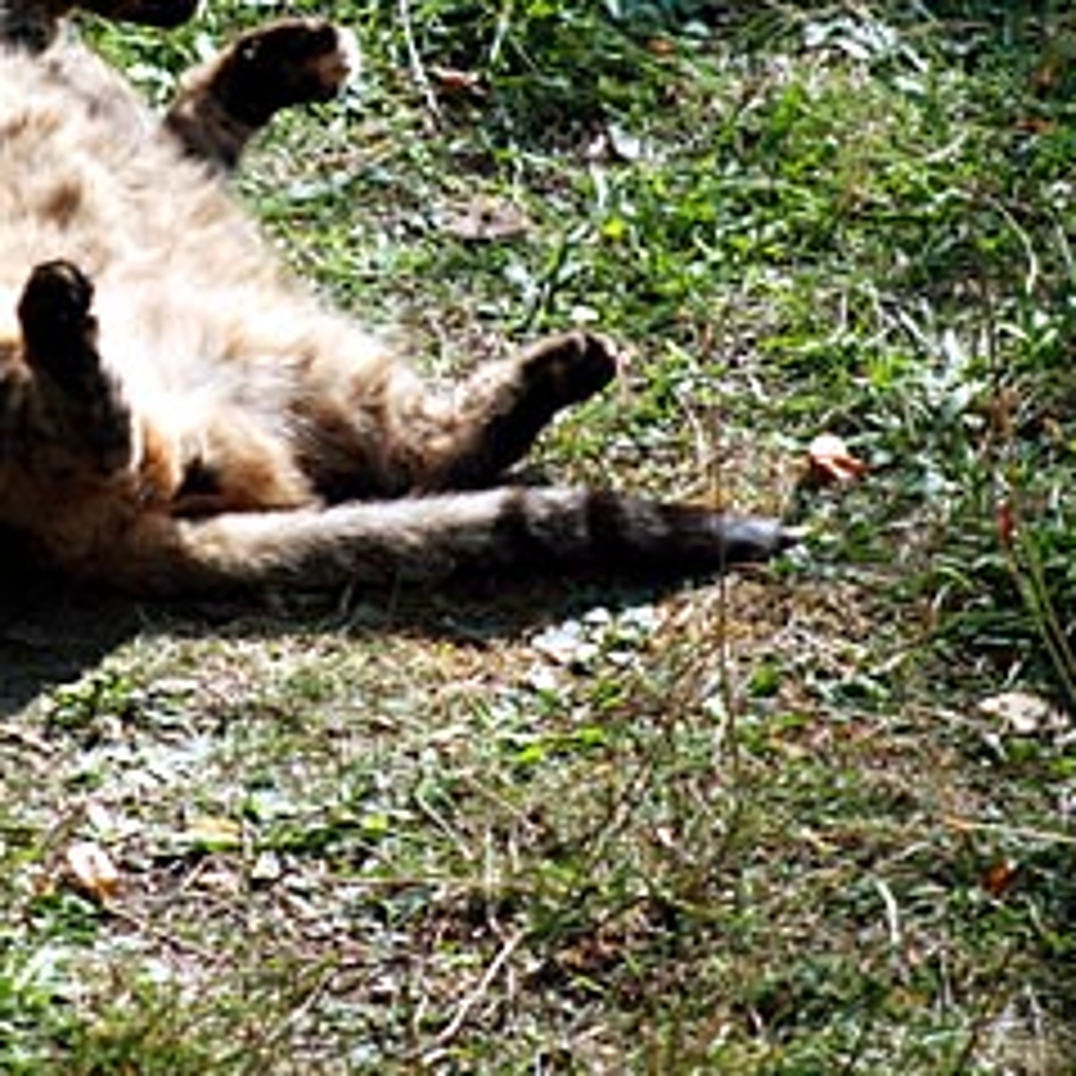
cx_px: 225
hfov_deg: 2.4
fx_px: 25532
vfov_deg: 2.4
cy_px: 227
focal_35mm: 726
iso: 200
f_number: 5.6
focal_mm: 200
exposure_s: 1/500
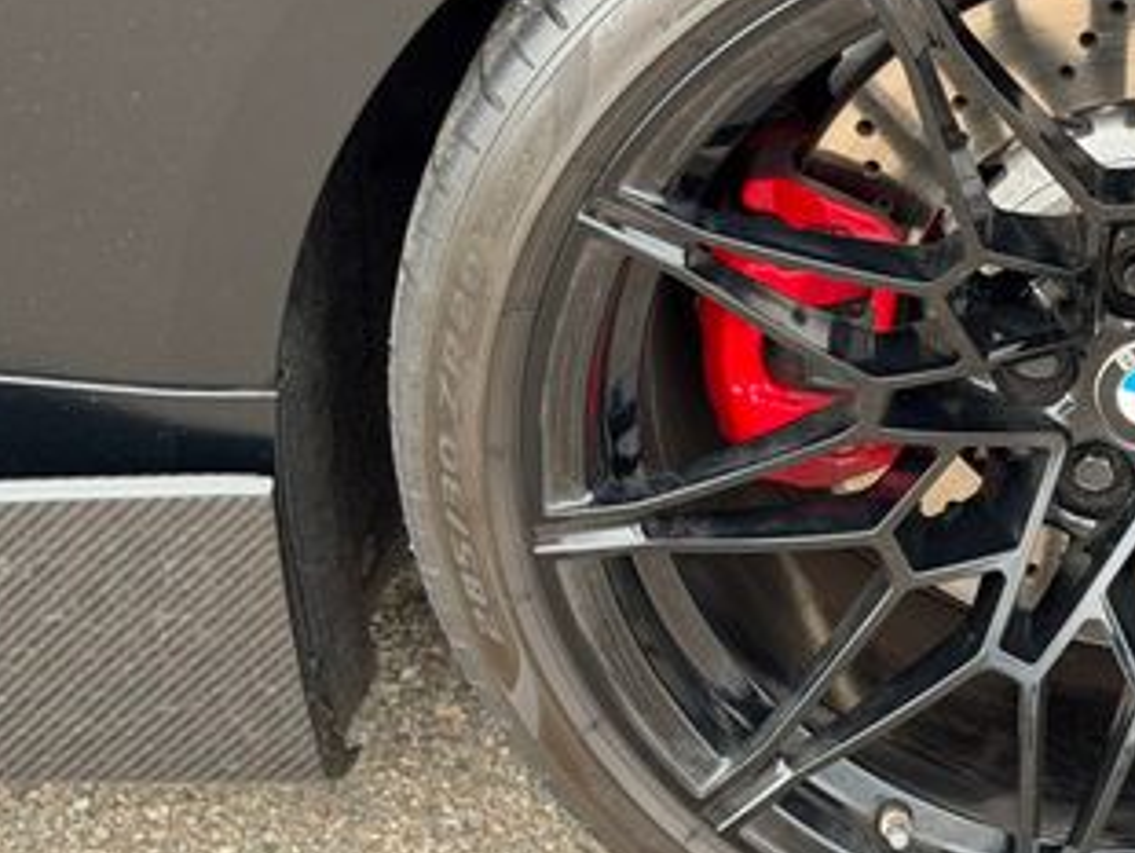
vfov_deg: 15.0
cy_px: 355
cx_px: 1124
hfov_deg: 19.3
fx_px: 3249
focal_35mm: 99
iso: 64
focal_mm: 6.76
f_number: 1.78
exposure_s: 1/175
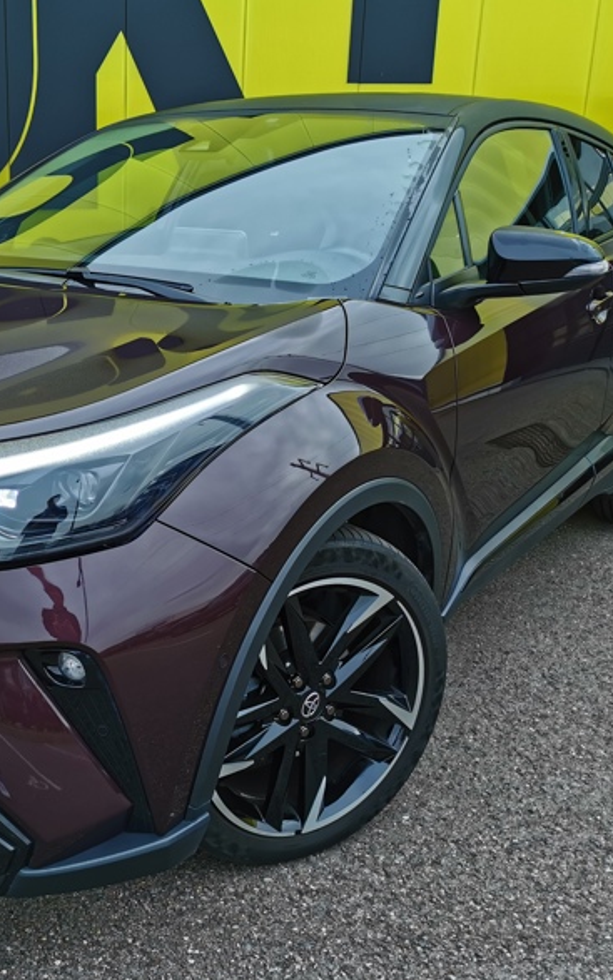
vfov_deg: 50.4
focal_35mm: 39
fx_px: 1042
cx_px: 127
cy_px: 487
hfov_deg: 31.9
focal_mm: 5.58
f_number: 1.8
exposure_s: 1/400
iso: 50
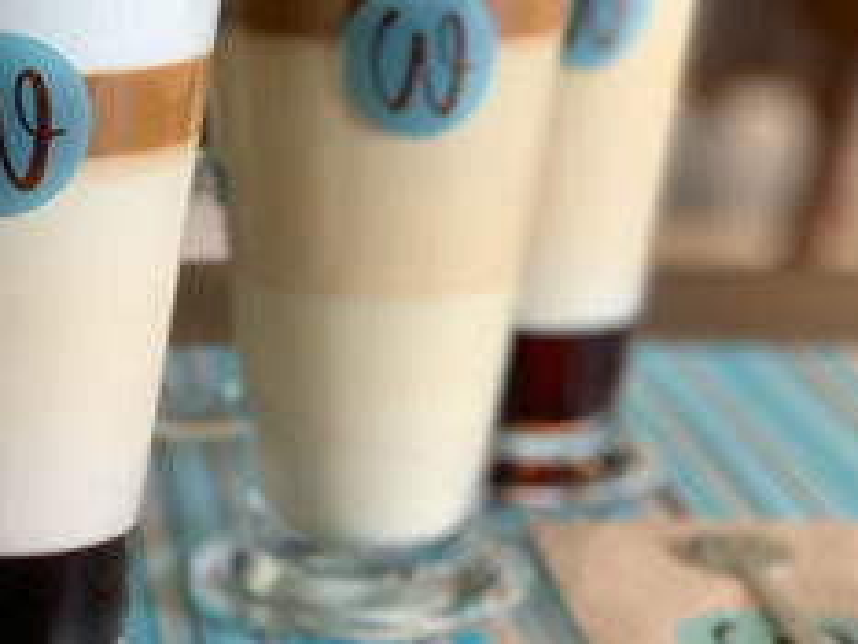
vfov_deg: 12.4
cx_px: 127
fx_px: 2951
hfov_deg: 16.4
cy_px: 206
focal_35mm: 119
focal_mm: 6
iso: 125
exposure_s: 1/122
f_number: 2.4
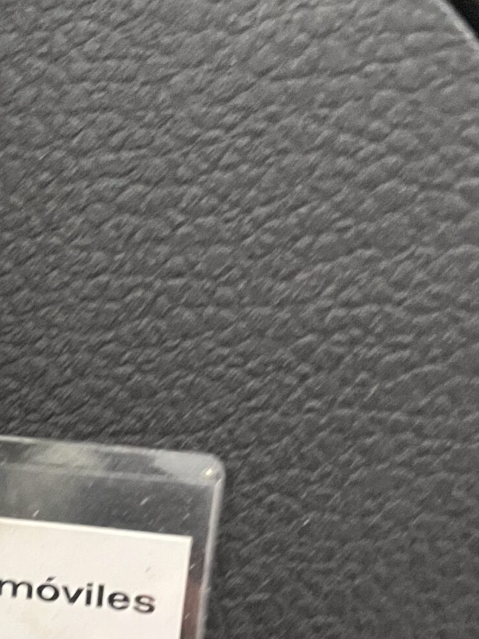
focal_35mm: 68
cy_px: 779
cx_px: -75
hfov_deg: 20.4
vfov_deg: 25.5
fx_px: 1255
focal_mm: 5.1
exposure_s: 1/50
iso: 400
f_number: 1.6
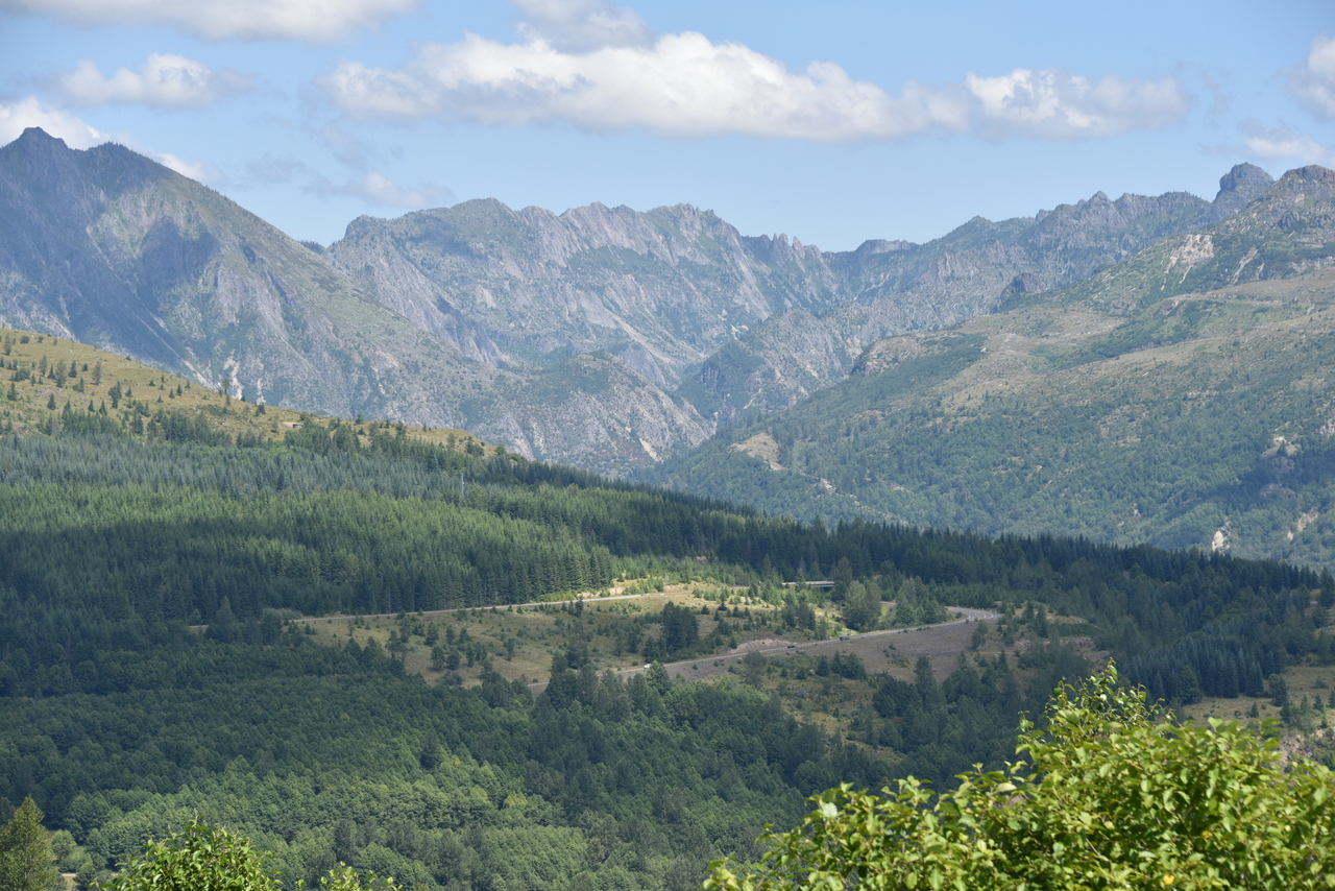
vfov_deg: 11.8
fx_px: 4302
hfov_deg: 17.6
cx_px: 668
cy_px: 446
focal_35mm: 116
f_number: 8
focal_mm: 116
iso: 100
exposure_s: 1/250
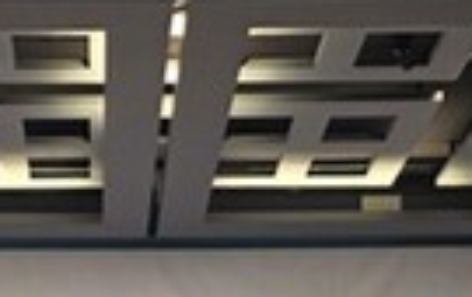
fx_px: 1392
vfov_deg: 11.1
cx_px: 112
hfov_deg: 19.1
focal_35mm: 108
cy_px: 580
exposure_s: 1/120
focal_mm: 6.3
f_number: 1.7
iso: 160
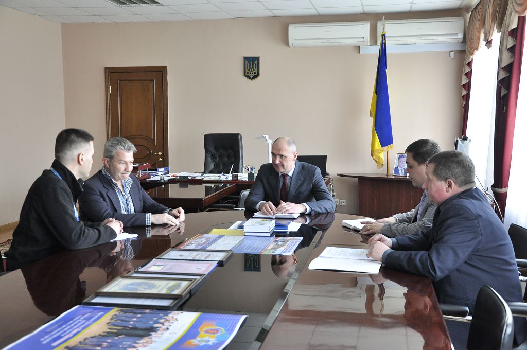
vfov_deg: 31.8
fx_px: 614
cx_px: 264
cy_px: 175
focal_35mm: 42
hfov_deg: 46.5
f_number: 4.5
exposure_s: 1/100
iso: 1250
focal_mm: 28
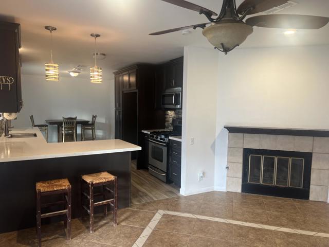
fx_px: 247
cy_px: 124
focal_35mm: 26
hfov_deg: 67.3
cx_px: 164
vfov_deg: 53.1
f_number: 1.5
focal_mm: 5.7
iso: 80
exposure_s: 1/60
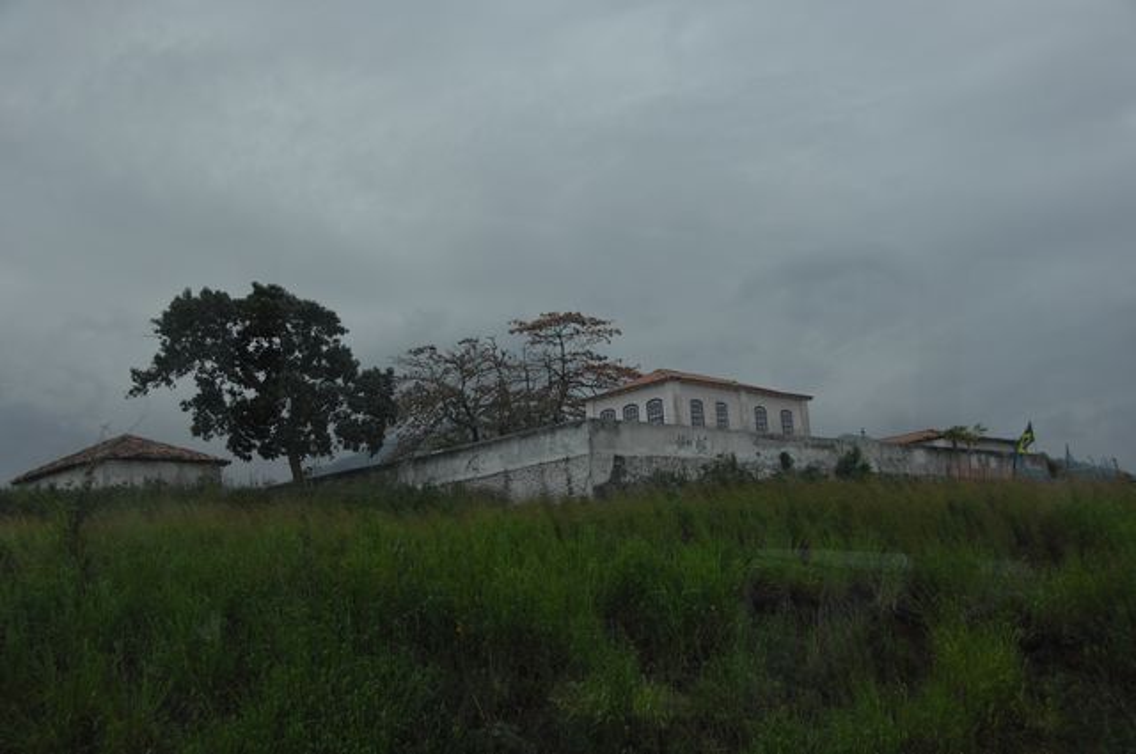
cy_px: 377
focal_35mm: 48
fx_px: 1513
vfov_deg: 28.0
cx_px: 568
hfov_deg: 41.2
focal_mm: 32
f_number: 5
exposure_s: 1/400
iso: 200
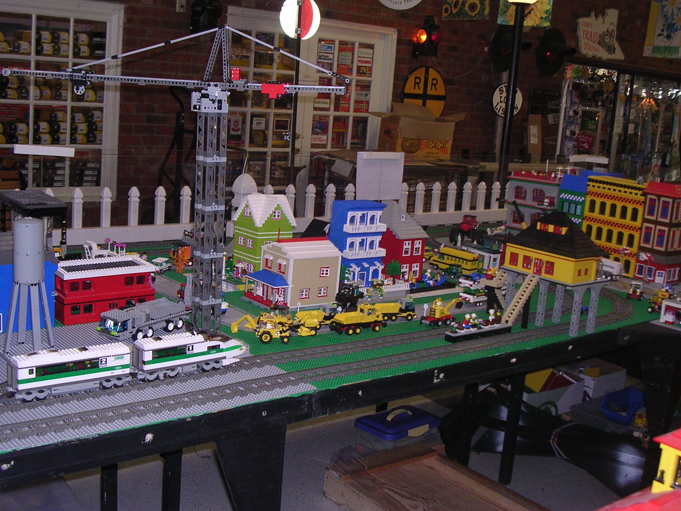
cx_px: 340
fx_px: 846
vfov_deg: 33.6
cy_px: 256
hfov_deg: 43.9
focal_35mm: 43
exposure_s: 1/60.1
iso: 259
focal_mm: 6.6
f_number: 3
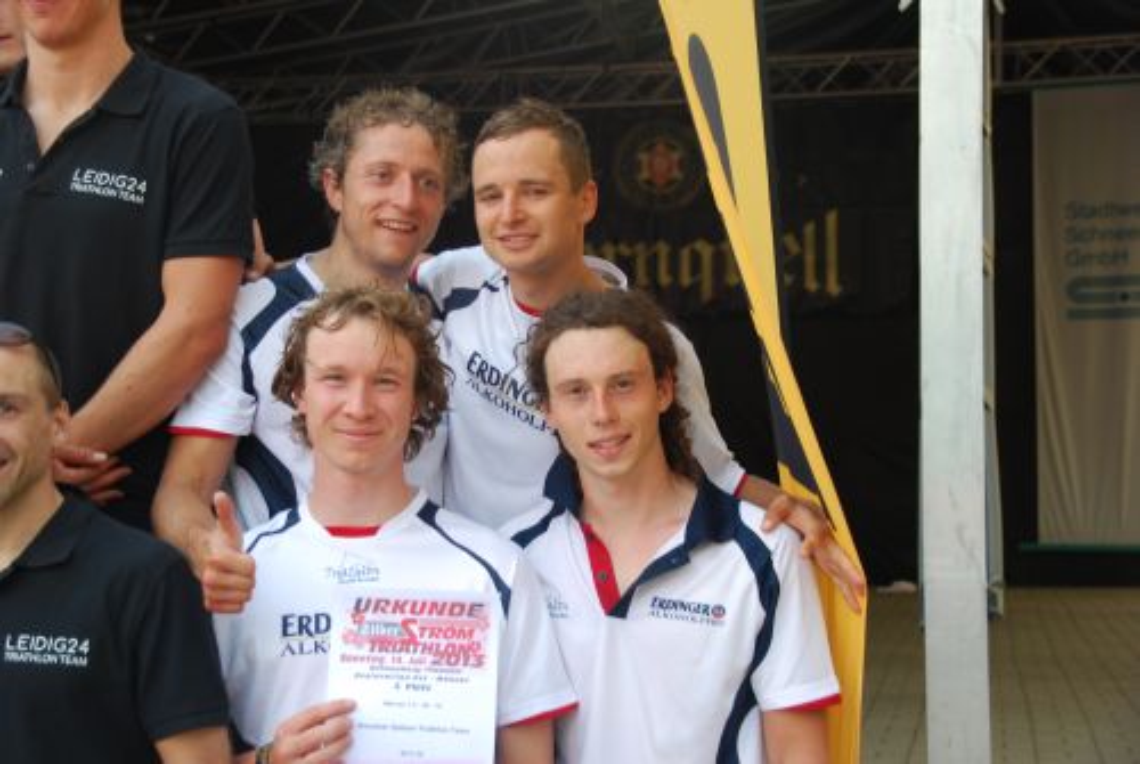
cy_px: 382
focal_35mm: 78
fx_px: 2474
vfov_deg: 17.6
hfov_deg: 26.0
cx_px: 570
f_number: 5.6
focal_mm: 52
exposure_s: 1/125
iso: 200
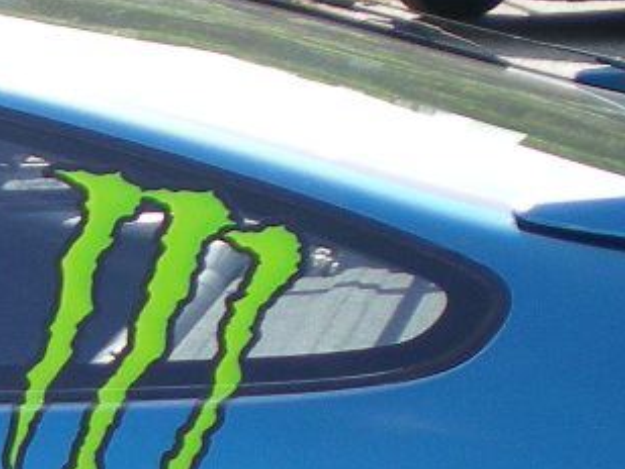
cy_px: 574
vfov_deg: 7.8
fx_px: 3414
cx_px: -506
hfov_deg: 9.9
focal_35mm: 189
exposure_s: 1/190
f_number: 3.1
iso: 50
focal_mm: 6.3
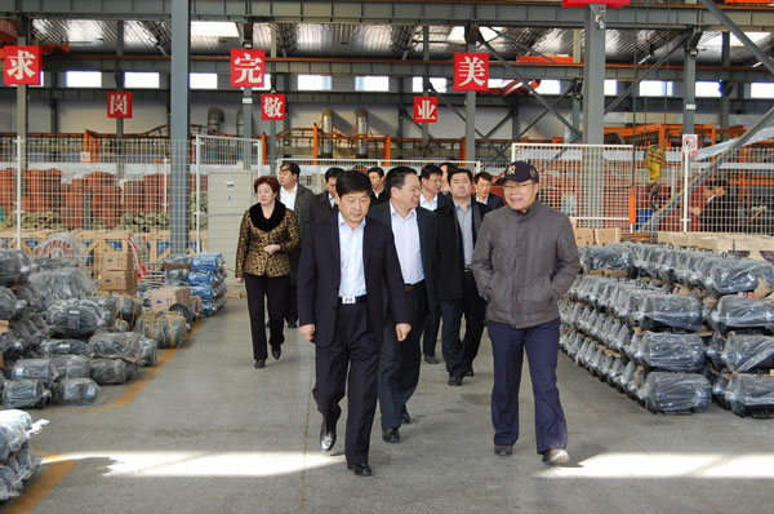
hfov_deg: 53.2
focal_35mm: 36
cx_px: 387
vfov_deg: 36.8
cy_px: 257
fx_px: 773
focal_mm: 24
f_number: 4
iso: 400
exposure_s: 1/60
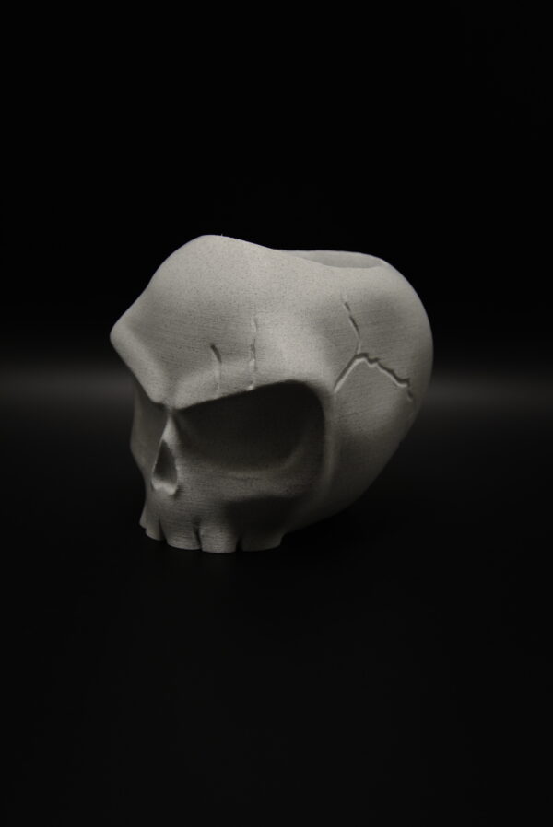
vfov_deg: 33.4
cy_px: 414
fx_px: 1380
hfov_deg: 22.7
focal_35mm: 60
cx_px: 276
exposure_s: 1/80
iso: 400
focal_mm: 40
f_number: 4.5
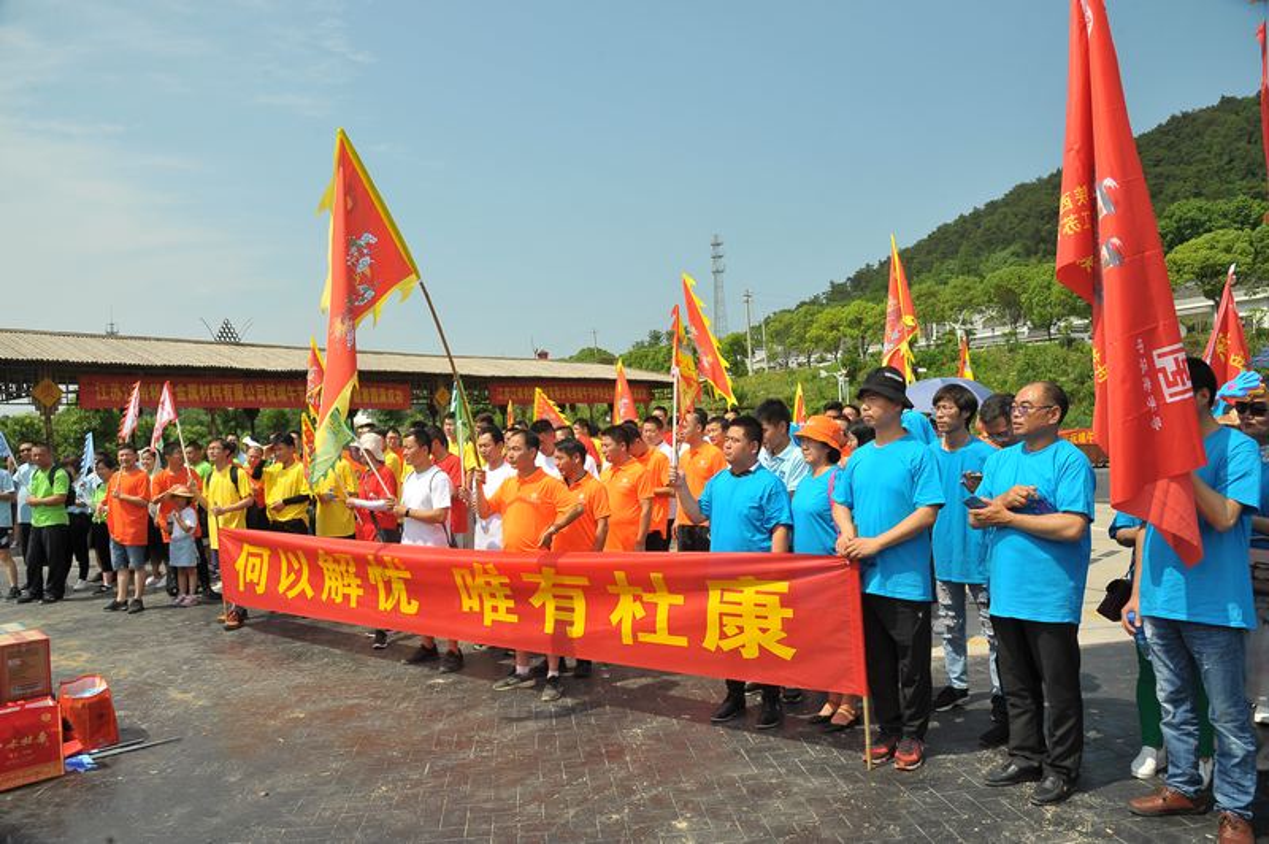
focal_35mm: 24
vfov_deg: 53.1
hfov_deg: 73.8
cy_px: 422
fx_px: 845
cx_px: 634
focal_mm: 24
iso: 200
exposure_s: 1/320
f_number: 9
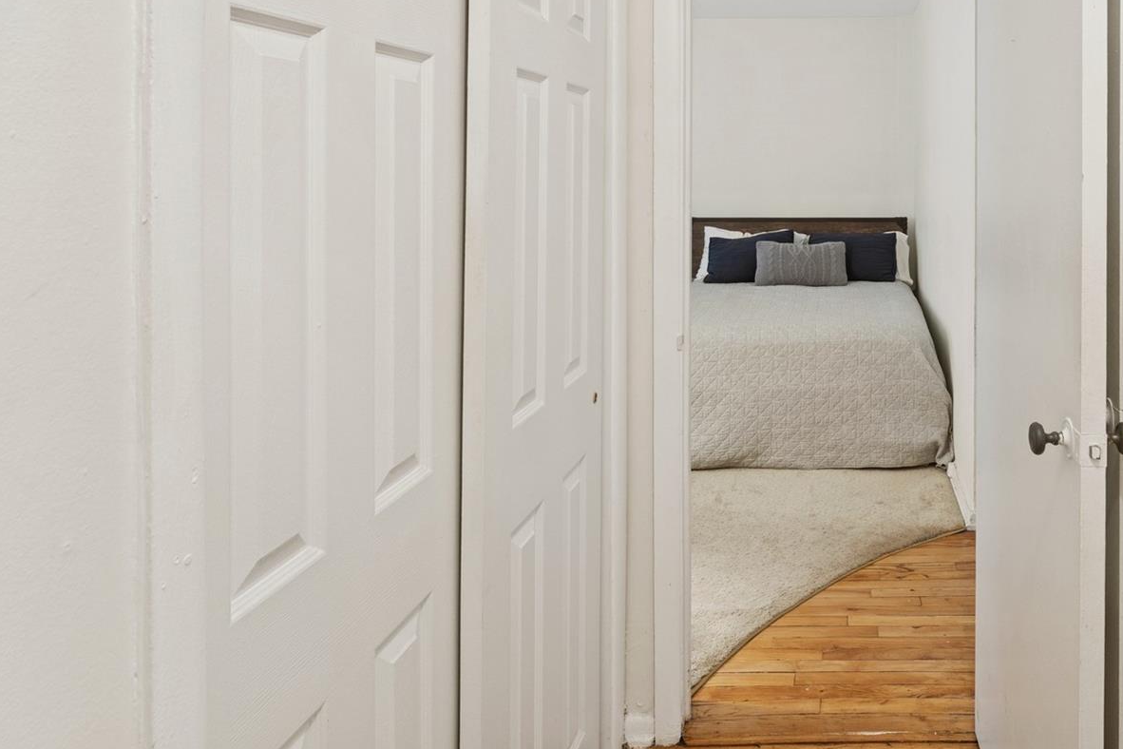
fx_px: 816
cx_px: 846
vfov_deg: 47.0
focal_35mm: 26
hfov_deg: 64.8
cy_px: 167
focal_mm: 15.1
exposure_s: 1.6
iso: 100
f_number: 10
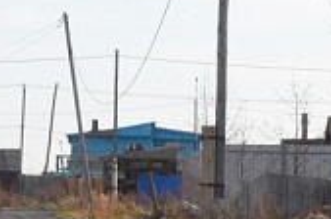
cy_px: 172
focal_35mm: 257
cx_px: 29
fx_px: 2358
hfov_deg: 8.0
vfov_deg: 5.3
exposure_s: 1/250
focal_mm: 58
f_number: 32
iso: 2000
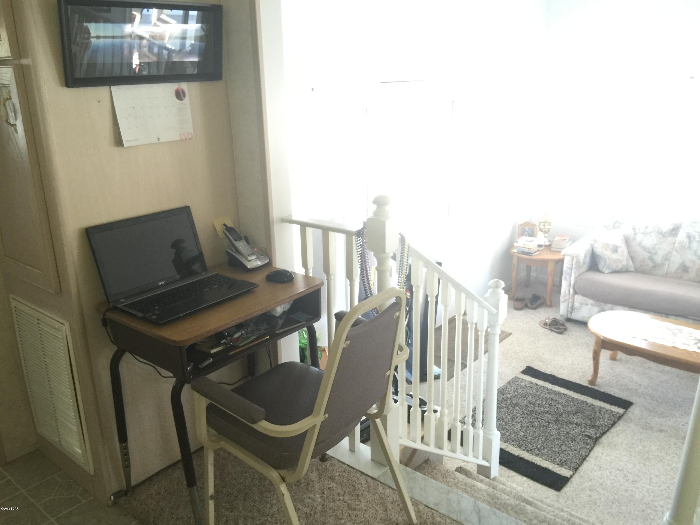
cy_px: 262
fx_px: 586
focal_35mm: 29
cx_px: 350
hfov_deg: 61.7
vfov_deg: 48.2
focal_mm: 4.15
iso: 100
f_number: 2.2
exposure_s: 1/15
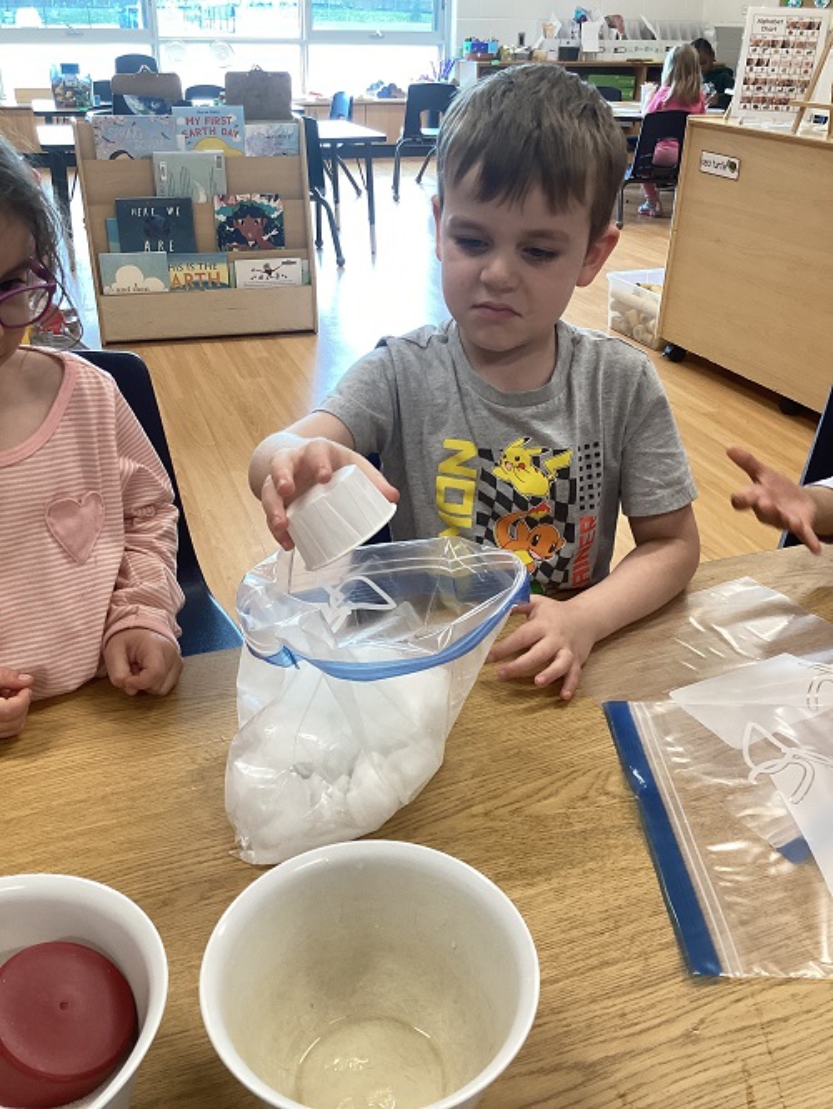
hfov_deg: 45.5
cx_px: 416
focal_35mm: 31
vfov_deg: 58.3
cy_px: 554
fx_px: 994
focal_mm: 3.3
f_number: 2.4
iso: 80
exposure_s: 1/60
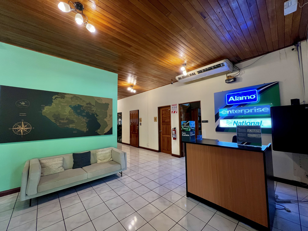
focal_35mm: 13
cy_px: 116
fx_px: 116
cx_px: 154
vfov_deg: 89.9
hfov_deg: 106.2
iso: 125
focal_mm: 1.57
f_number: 1.8
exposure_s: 1/60
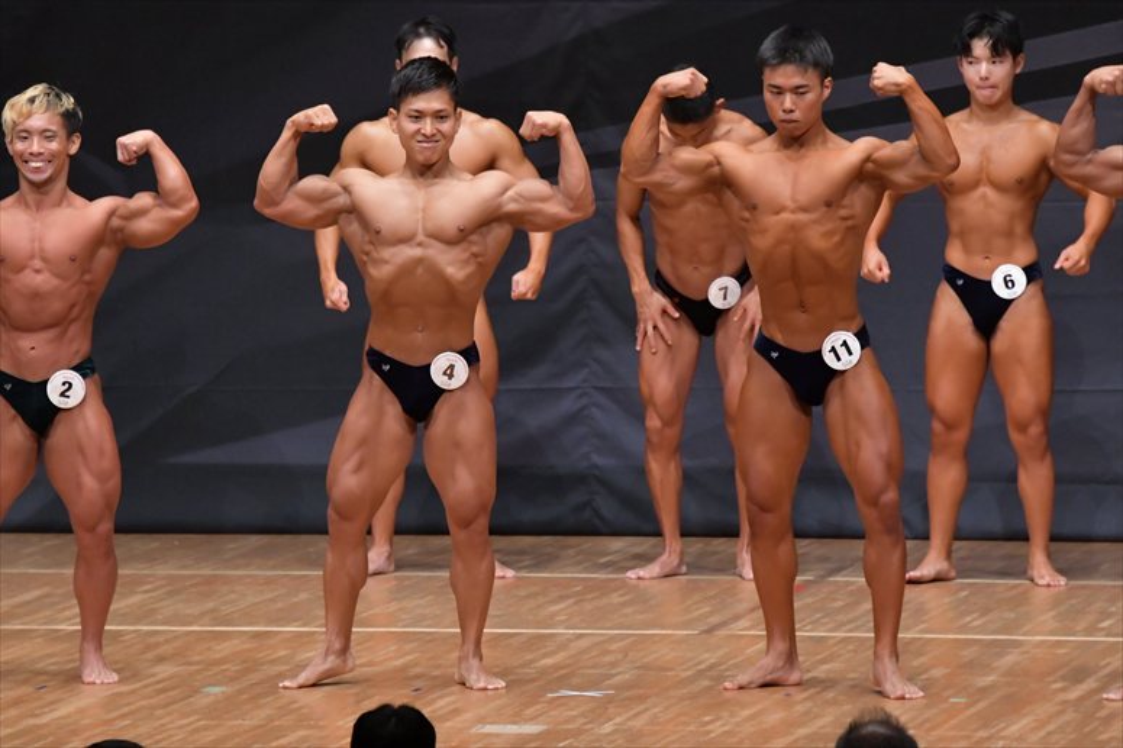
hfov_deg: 7.2
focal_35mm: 285
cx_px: 562
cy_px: 374
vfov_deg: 4.8
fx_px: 8886
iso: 6400
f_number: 5.6
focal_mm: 190
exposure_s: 1/400
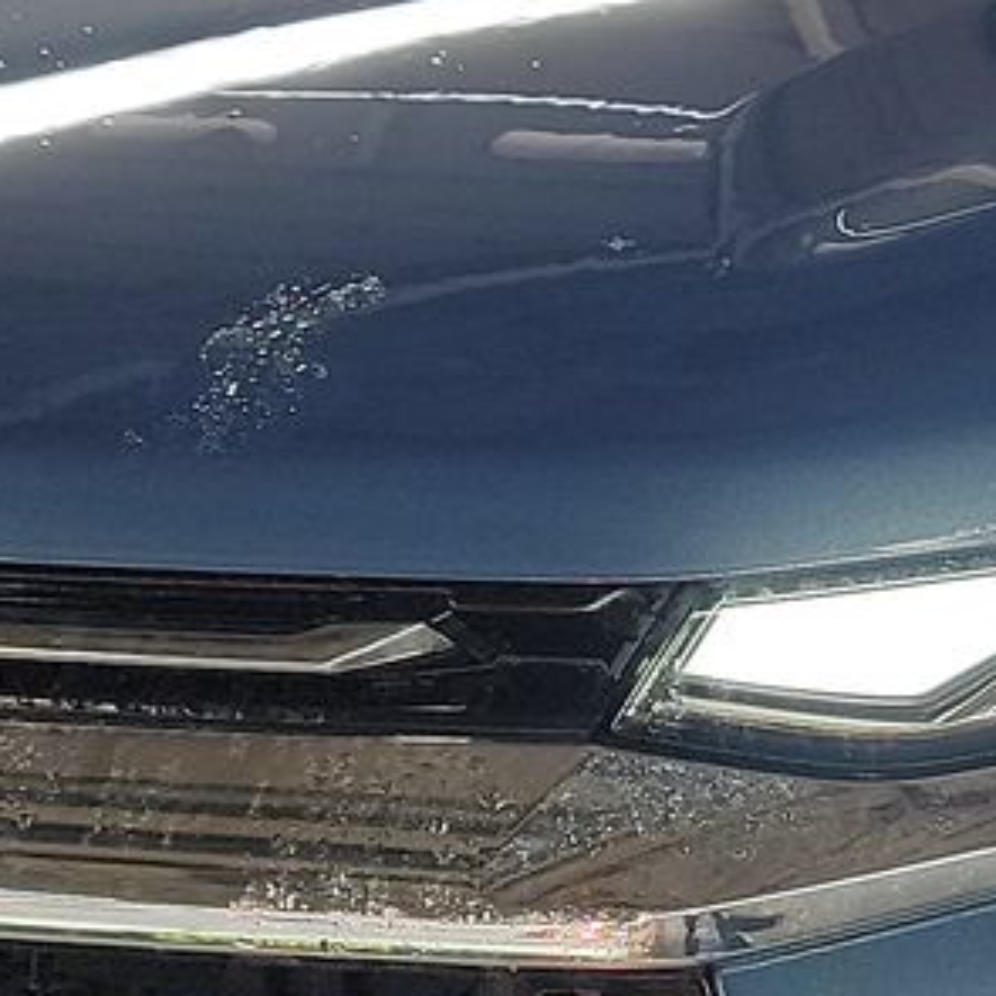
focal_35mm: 115
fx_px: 3744
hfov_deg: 14.8
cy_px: 753
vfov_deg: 15.1
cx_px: 1060
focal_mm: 6.7
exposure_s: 1/59
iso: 110
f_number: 1.8
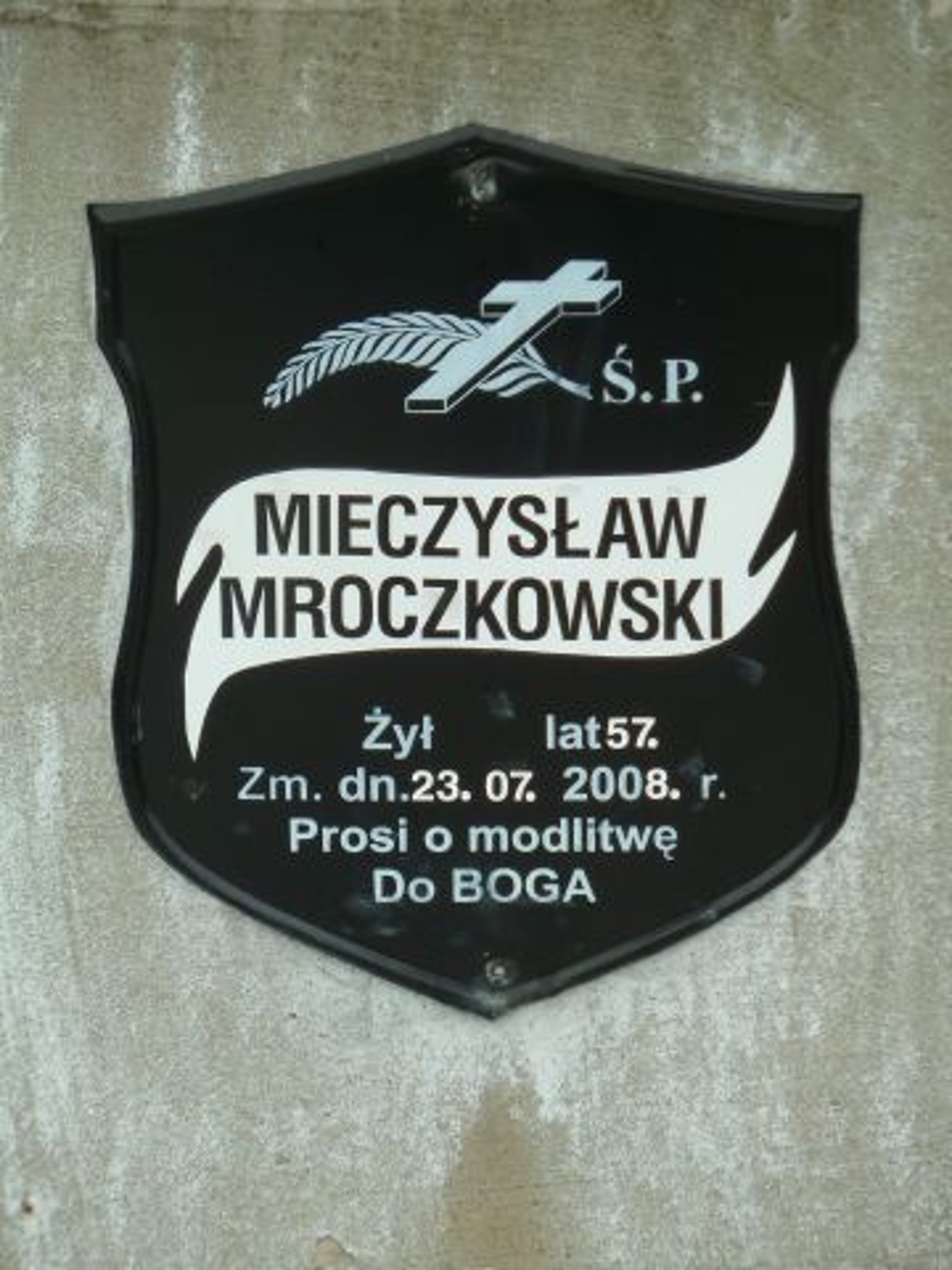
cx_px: 476
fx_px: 7700
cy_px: 635
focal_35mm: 210
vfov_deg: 9.4
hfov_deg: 7.1
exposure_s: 1/200
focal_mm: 34.4
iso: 160
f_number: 4.6
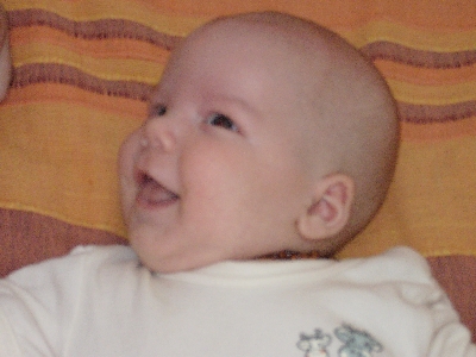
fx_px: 1444
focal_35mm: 105
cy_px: 178
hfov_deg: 18.7
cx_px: 238
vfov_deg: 14.1
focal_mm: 17.4
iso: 400
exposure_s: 1/8
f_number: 5
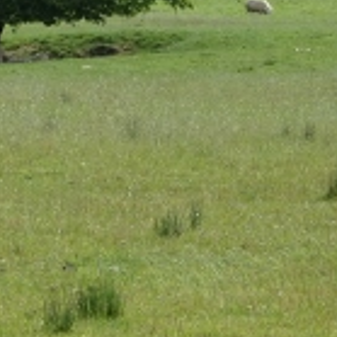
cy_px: 7
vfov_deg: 4.4
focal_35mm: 397
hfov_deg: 4.4
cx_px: 65
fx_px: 4373
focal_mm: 23.73
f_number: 5.6
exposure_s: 1/200
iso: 80
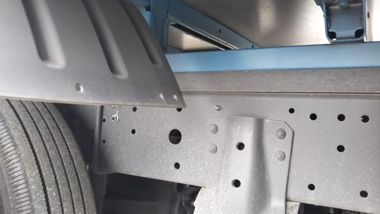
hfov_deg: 59.5
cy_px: 93
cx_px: 190
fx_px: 333
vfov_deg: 35.6
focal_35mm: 33
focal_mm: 4
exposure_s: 1/33
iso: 125
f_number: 2.2
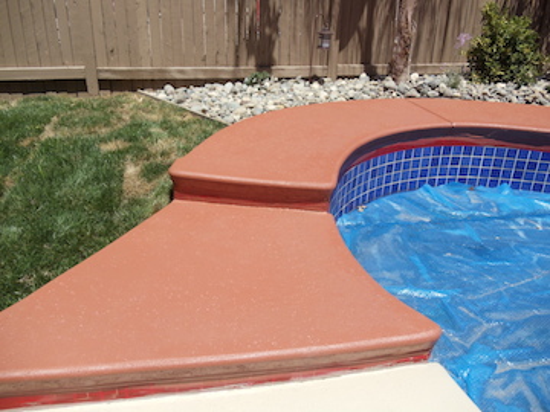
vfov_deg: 32.9
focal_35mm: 44
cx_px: 275
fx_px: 699
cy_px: 206
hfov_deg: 42.9
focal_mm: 6
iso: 100
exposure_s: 1/400
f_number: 7.1
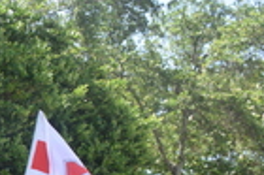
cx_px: -190
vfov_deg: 13.0
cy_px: 209
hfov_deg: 17.0
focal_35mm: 102
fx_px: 747
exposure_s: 1/250
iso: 250
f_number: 8
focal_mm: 18
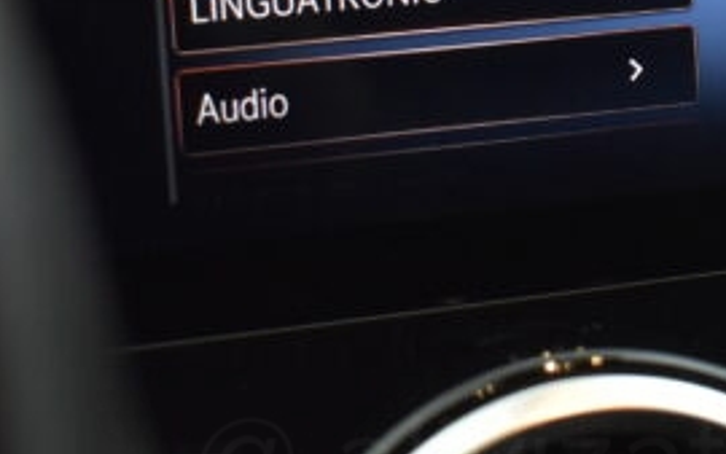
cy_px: -125
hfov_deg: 17.9
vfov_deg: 11.3
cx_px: 742
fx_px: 2237
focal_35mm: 113
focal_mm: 26
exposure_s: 1/100
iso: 1600
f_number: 4
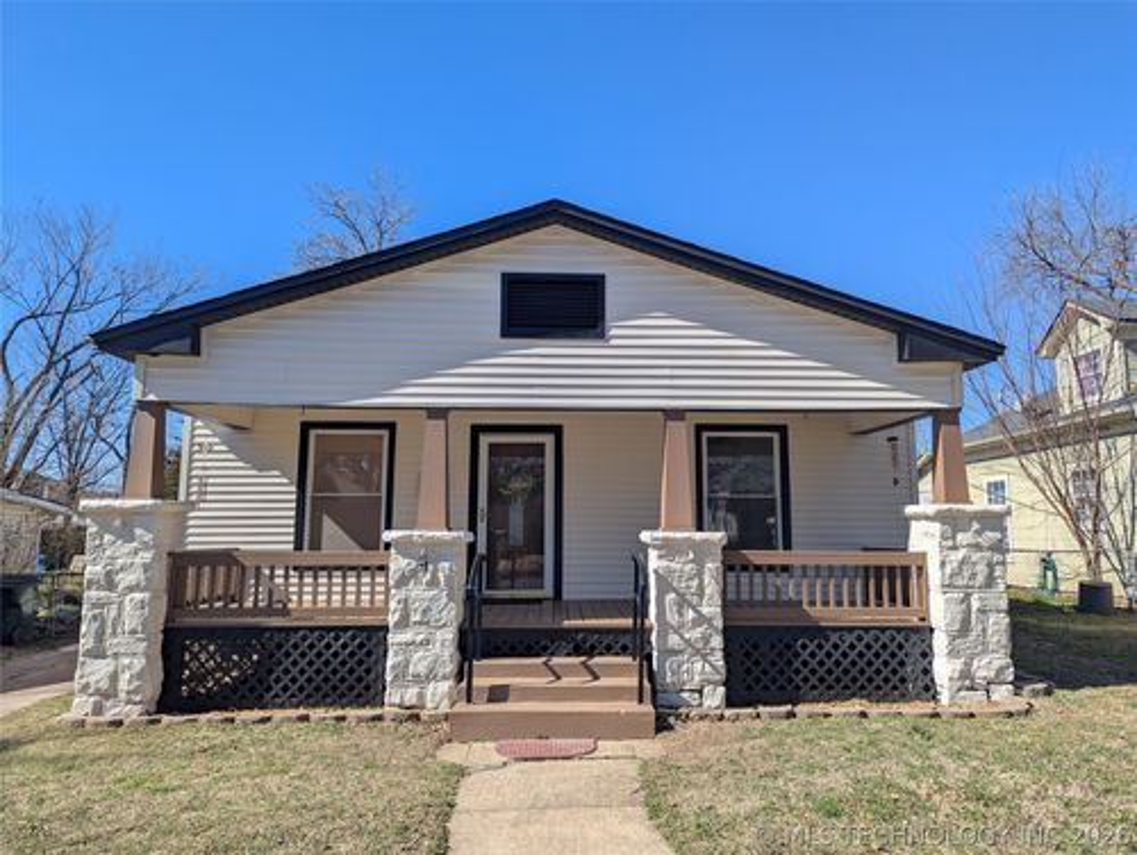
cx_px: 568
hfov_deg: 71.5
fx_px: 789
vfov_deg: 56.9
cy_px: 428
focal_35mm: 24
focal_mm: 6.81
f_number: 1.85
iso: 40
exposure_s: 1/1618
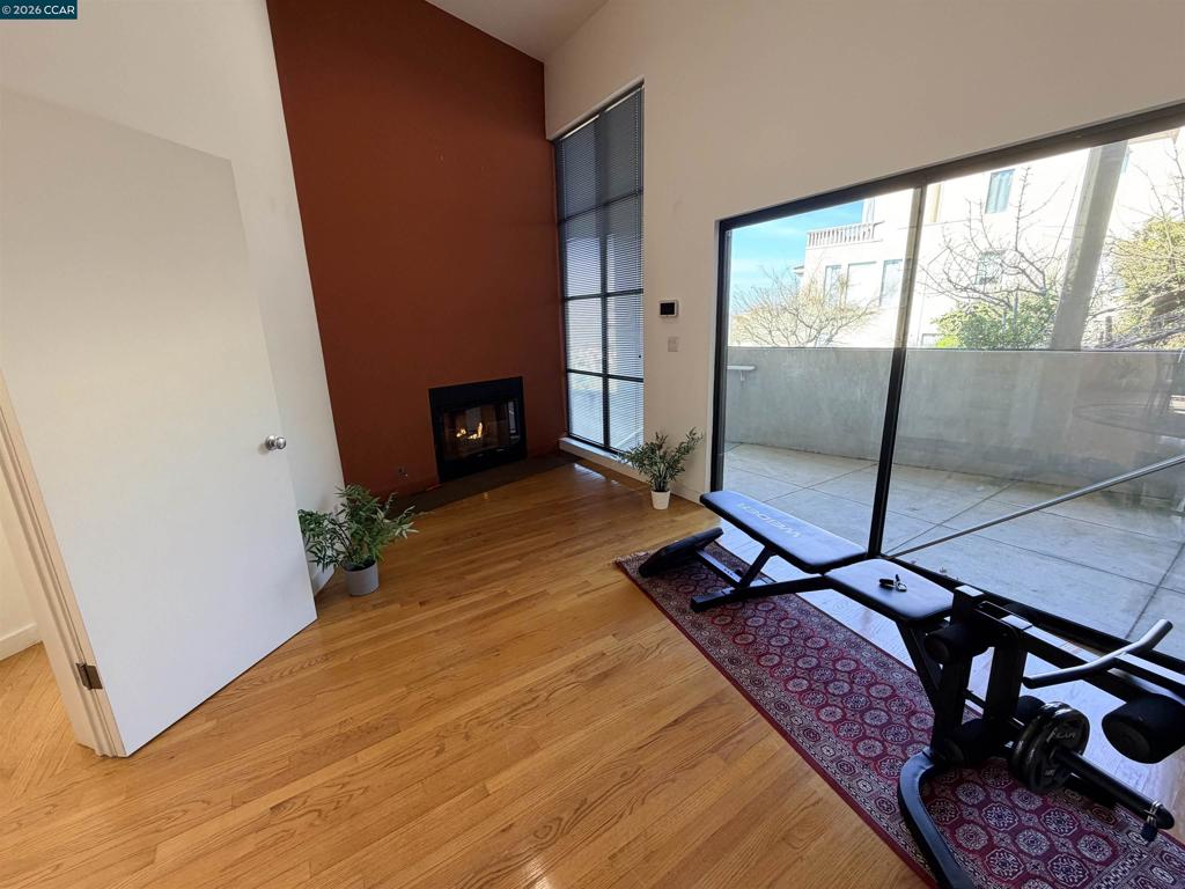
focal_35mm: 14
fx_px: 479
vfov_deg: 85.7
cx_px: 592
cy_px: 444
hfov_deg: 102.1
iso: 125
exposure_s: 1/120
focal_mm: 2.22
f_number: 2.2
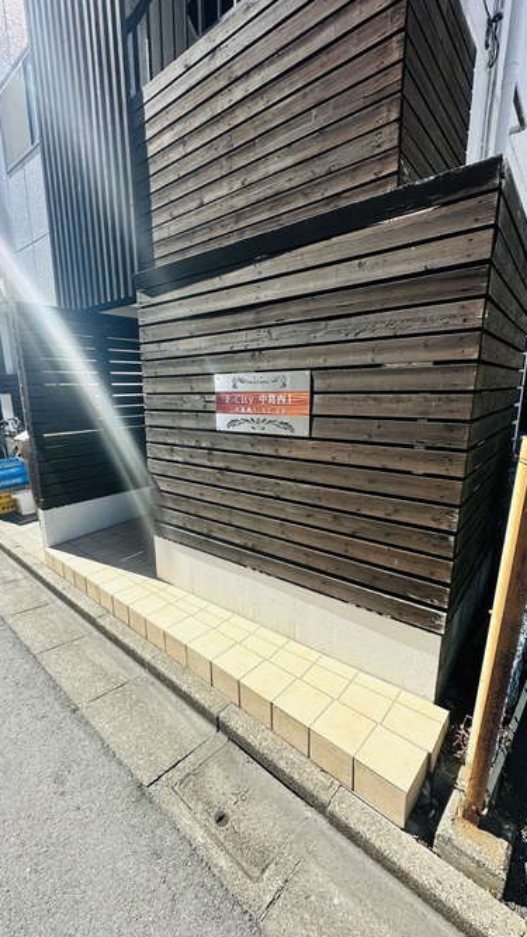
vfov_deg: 99.4
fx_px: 398
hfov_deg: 67.0
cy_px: 482
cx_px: 247
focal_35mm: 16
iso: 40
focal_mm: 2.22
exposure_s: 1/895
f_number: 2.2
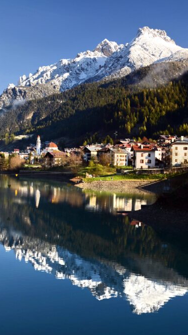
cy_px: 167
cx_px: -2
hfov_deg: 26.2
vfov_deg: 47.4
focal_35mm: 43
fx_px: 381
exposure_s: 1/160
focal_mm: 18
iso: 100
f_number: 6.3
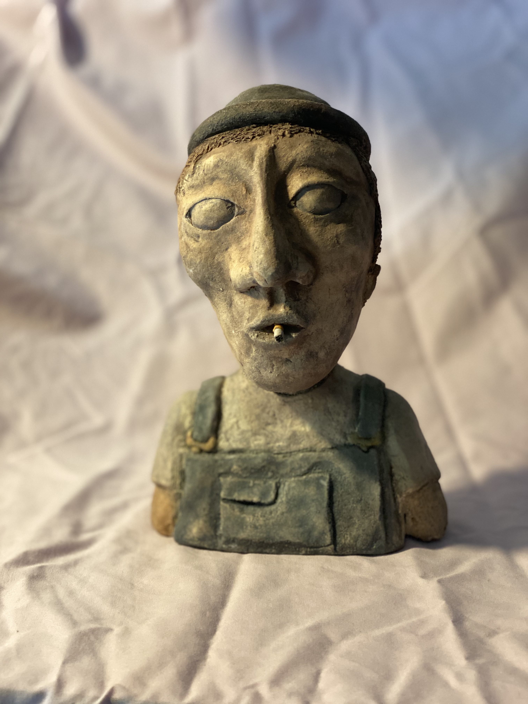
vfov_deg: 36.8
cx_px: 264
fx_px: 1058
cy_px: 352
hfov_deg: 28.0
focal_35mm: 52
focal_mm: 6
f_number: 2
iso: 200
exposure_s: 1/40
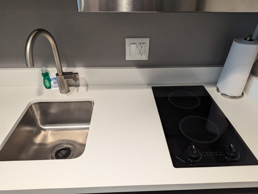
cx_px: 129
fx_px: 179
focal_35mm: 24
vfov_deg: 56.9
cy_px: 97
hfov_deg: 71.5
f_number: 1.85
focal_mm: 6.81
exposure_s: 1/40
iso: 107
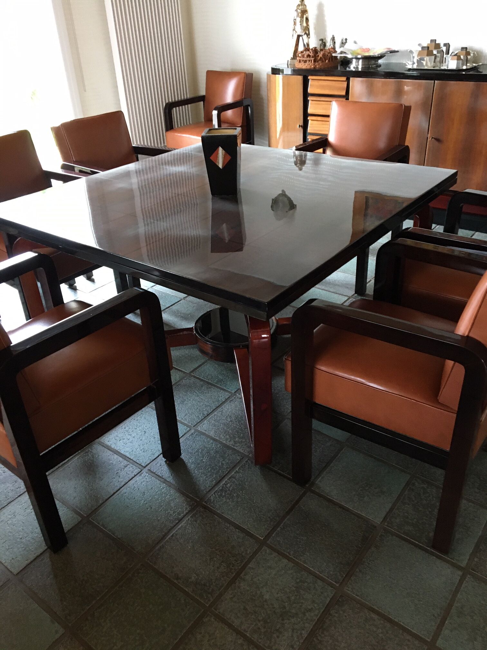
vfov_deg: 61.7
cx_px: 244
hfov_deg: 48.2
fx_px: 544
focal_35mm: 29
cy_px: 325
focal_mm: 4.15
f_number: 2.2
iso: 200
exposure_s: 1/33
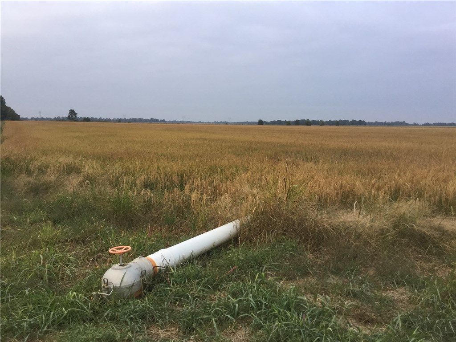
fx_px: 408
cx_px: 228
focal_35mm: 31
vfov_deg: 45.4
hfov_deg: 58.4
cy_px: 171
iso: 32
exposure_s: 1/40
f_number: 2.4
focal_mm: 3.3
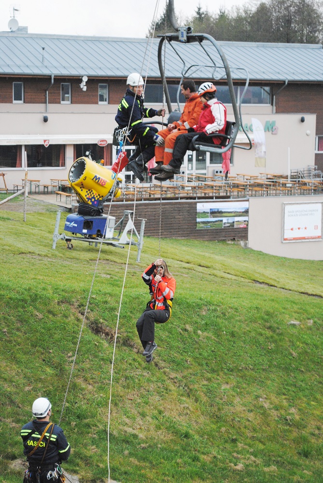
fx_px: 1047
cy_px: 242
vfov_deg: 26.0
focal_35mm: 78
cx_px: 162
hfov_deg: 17.5
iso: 800
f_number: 5.6
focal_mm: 52
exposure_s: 1/250
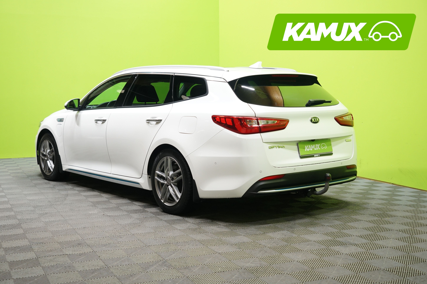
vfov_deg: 28.6
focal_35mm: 47
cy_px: 142
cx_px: 214
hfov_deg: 41.9
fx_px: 557
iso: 1000
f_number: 5
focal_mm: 47
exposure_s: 1/20
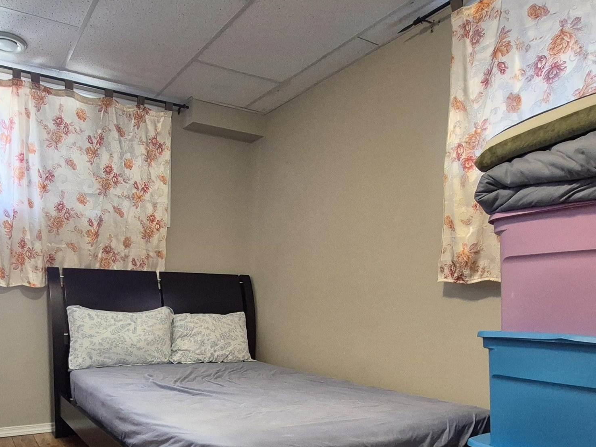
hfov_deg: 64.0
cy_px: 358
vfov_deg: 48.4
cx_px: 210
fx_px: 465
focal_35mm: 27
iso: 640
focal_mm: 1.74
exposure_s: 1/60
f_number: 2.2
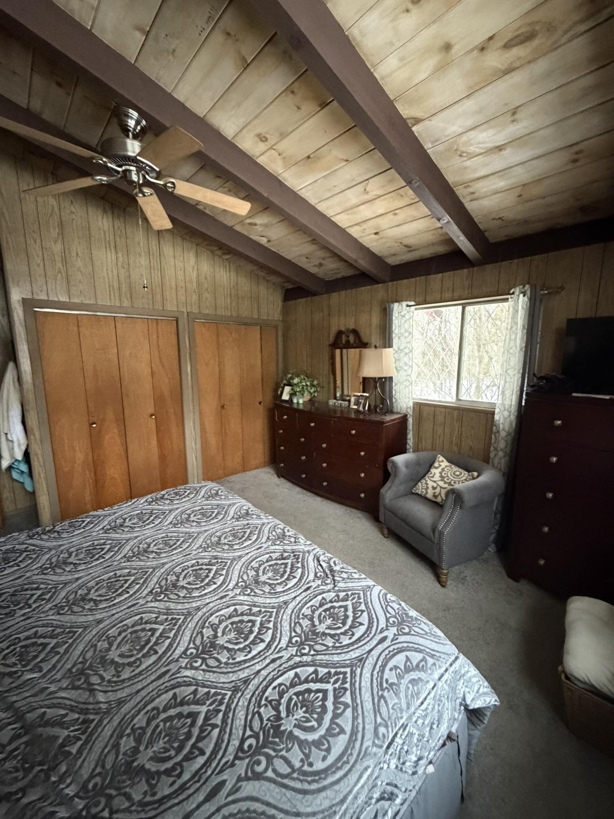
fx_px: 331
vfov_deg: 102.1
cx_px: 307
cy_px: 410
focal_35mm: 14
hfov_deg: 85.7
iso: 1250
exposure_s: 1/47
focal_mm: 2.22
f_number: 2.2
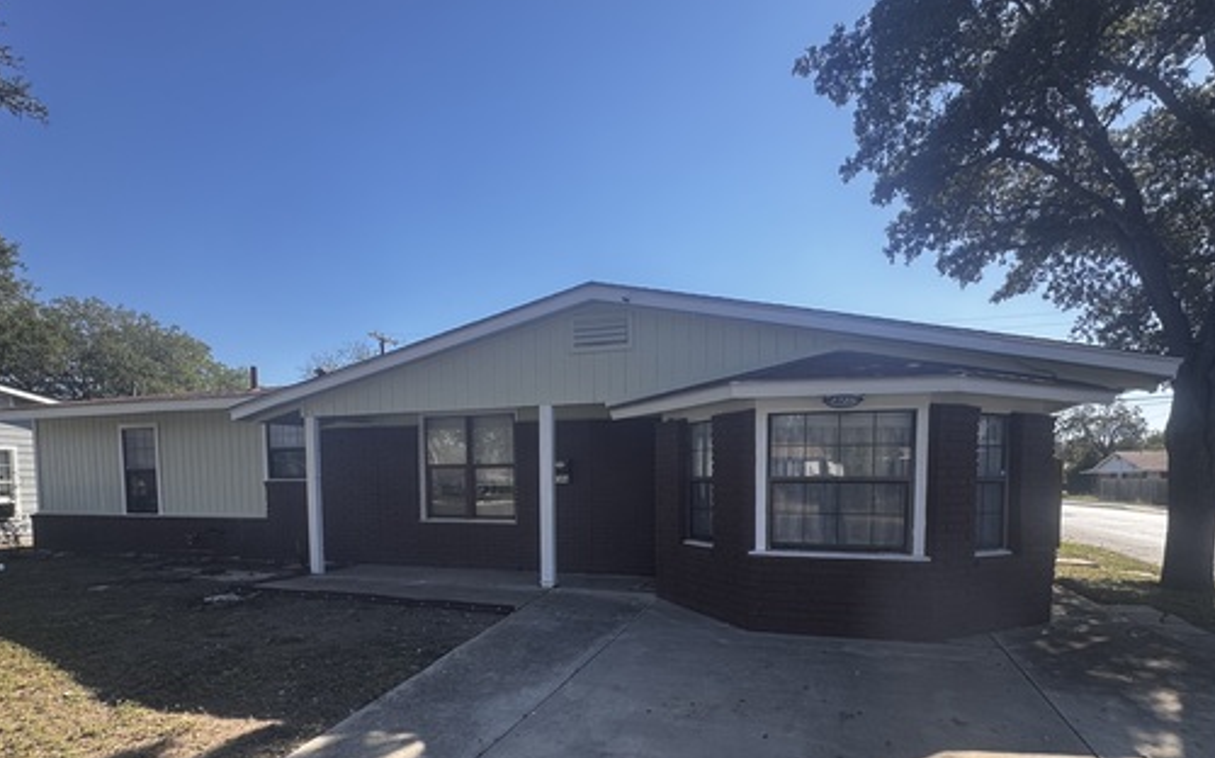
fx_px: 629
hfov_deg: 88.0
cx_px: 632
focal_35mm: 19
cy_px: 525
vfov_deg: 60.2
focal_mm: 2.22
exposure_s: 1/438
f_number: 2.2
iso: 40
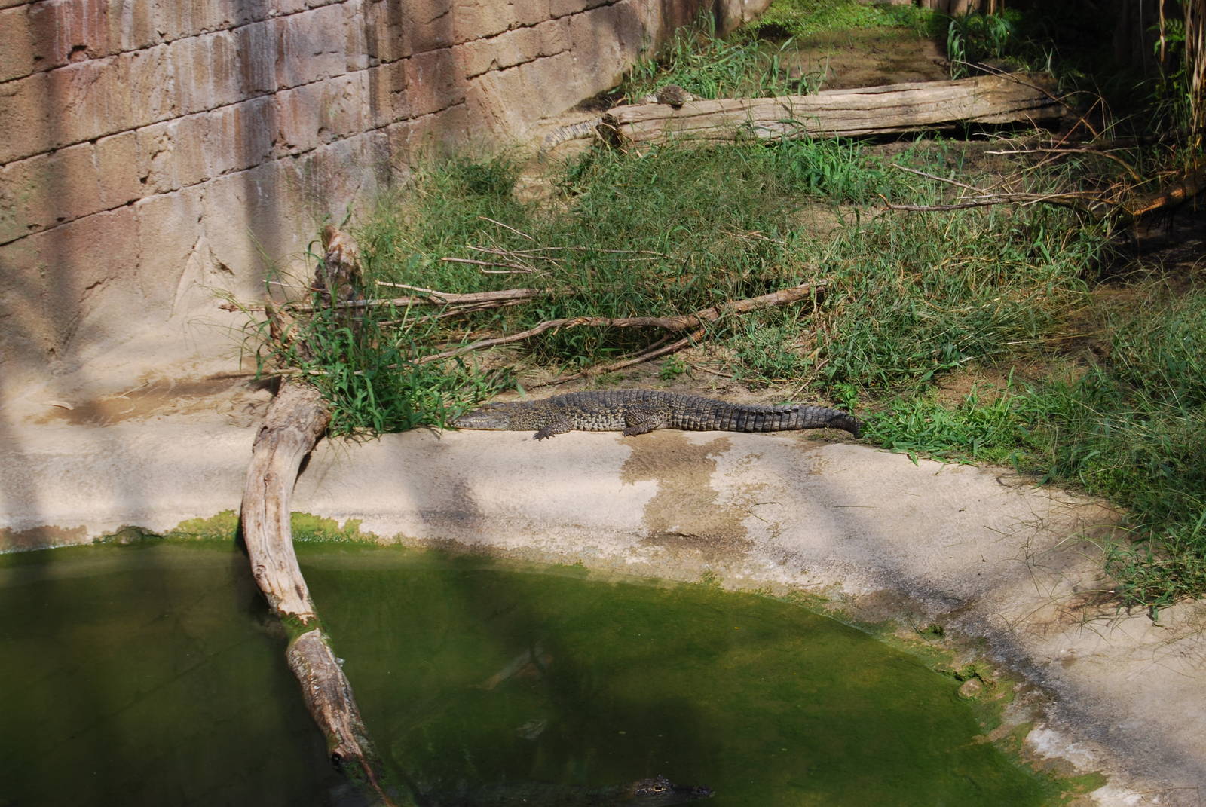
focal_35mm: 82
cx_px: 603
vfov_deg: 16.6
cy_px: 404
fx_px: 2767
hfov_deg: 24.6
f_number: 7.1
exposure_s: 1/200
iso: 100
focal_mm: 55
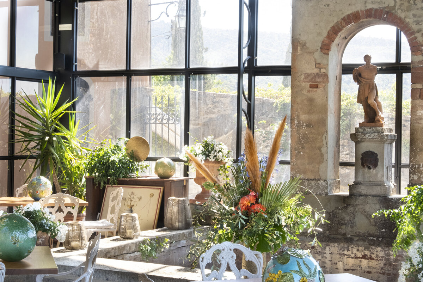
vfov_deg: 19.5
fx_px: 822
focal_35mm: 70
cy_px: 141
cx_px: 212
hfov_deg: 28.8
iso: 640
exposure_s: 1/15
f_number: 20
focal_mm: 46.6
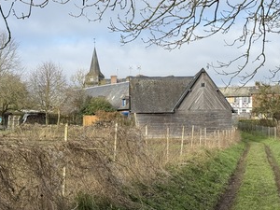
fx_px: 647
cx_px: 189
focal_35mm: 80
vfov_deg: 18.4
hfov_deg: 24.3
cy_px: 117
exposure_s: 1/2088
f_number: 1.78
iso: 64
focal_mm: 6.76
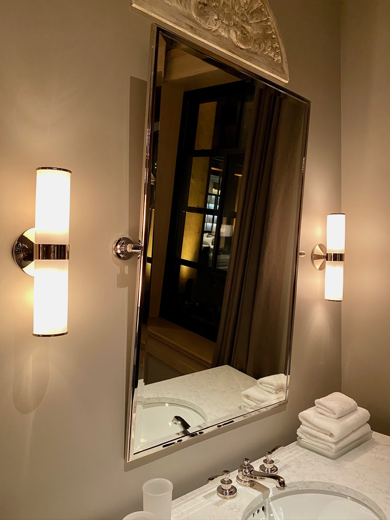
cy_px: 260
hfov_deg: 53.1
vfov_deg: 67.3
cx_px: 195
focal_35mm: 26
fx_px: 391
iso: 320
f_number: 1.8
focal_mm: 4.25
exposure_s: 1/60
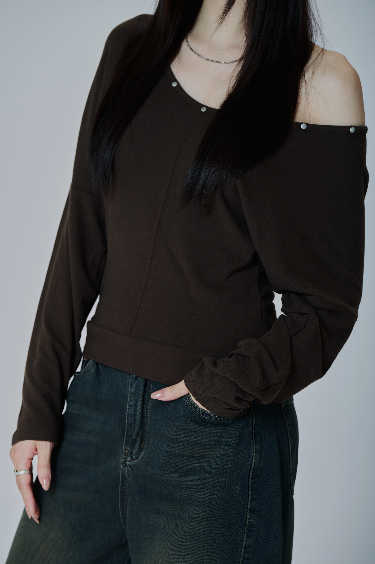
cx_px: 188
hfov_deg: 9.5
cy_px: 282
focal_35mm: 145
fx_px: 2268
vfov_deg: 14.2
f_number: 5.6
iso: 400
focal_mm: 145
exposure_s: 1/200
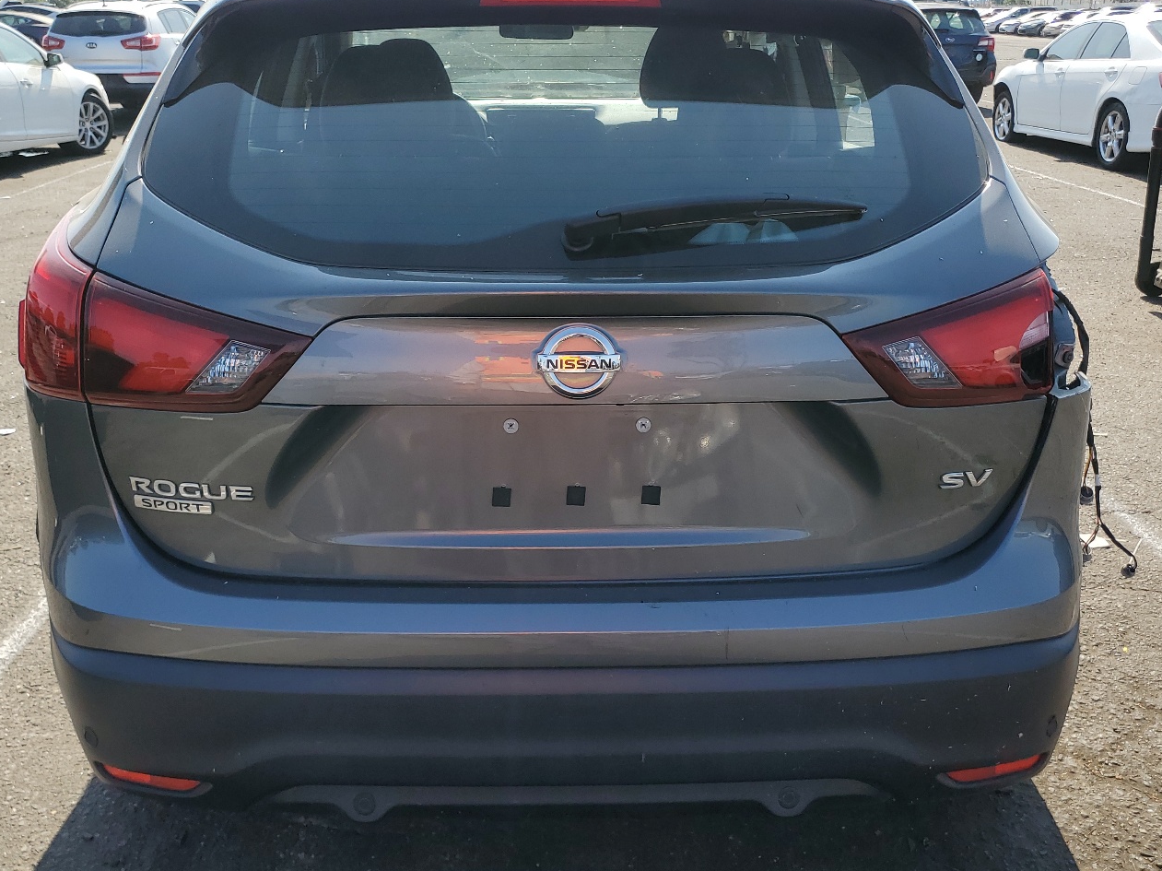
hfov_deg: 55.3
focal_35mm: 33
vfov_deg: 42.9
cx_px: 554
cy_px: 392
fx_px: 1107
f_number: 1.5
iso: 50
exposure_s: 1/2000
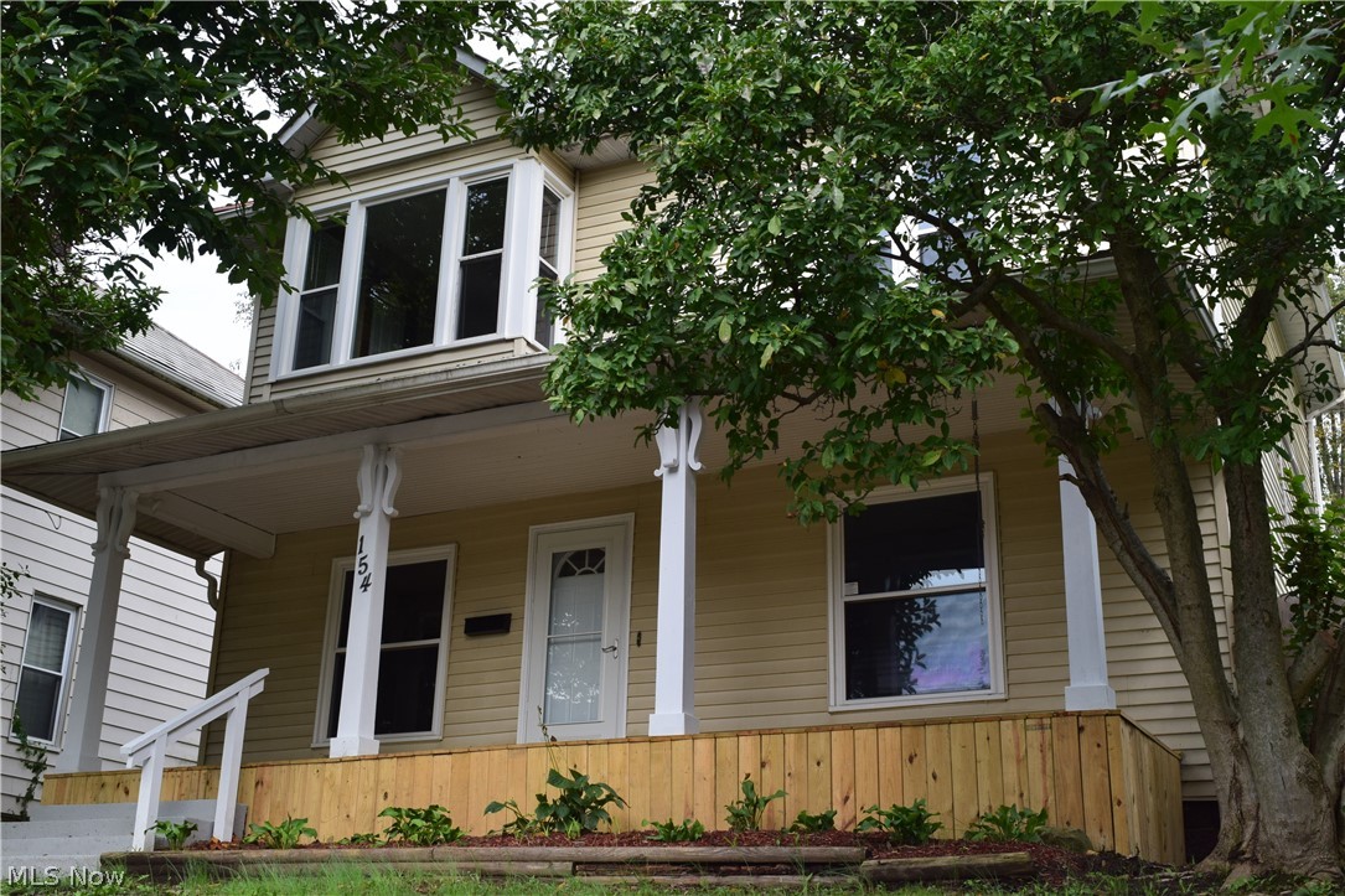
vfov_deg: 30.8
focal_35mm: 44
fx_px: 1625
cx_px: 672
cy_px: 448
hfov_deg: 45.0
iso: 400
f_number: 10
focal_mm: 29
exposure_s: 1/250
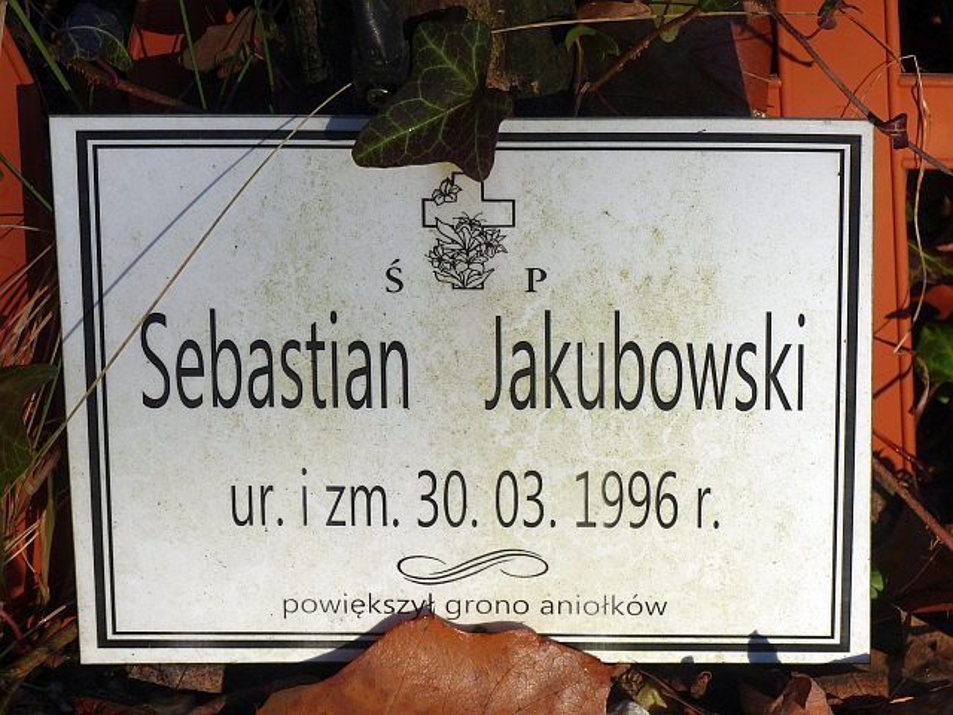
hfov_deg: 7.2
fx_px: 7543
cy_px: 358
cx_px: 476
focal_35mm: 274
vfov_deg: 5.4
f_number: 4
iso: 100
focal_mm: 49.2
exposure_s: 1/800
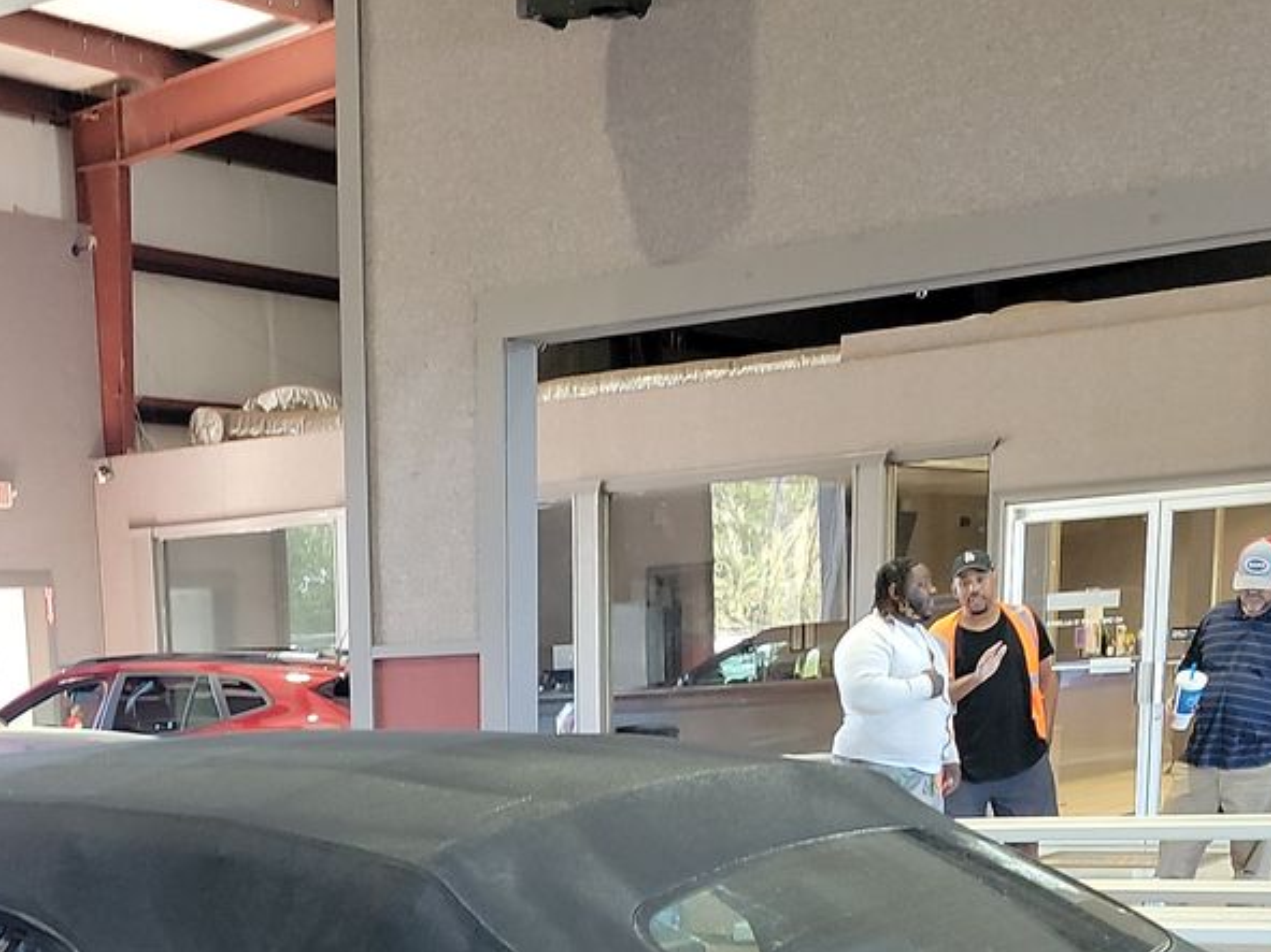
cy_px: 1249
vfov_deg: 20.5
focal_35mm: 65
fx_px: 2386
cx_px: 232
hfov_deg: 29.1
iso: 456
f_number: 1.8
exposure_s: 1/59
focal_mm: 6.7
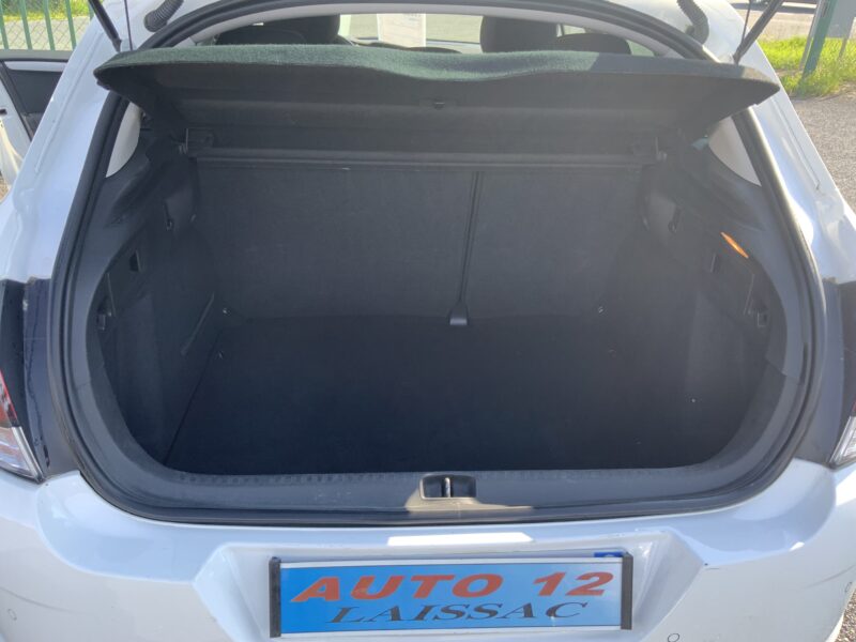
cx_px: 428
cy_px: 321
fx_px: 717
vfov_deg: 48.2
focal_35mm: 29
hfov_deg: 61.7
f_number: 1.8
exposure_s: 1/156
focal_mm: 3
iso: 16
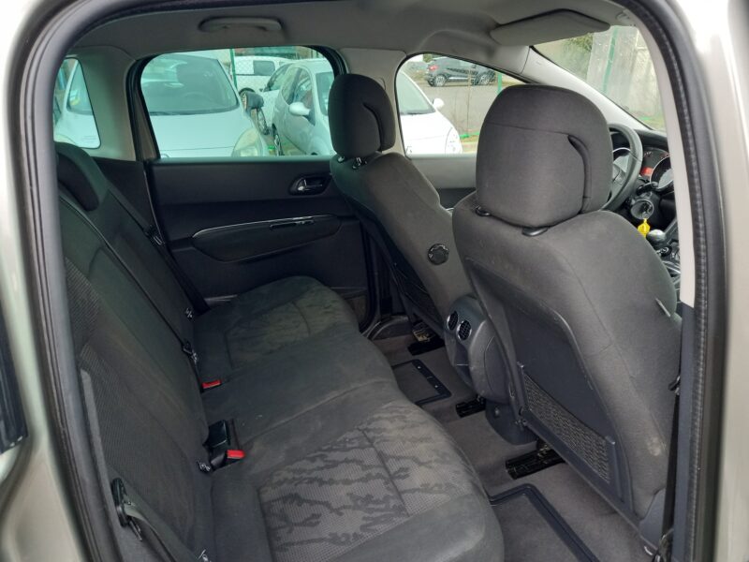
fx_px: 541
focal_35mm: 25
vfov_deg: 54.9
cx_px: 374
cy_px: 281
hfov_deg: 69.4
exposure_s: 1/33
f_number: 2
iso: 200
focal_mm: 4.6
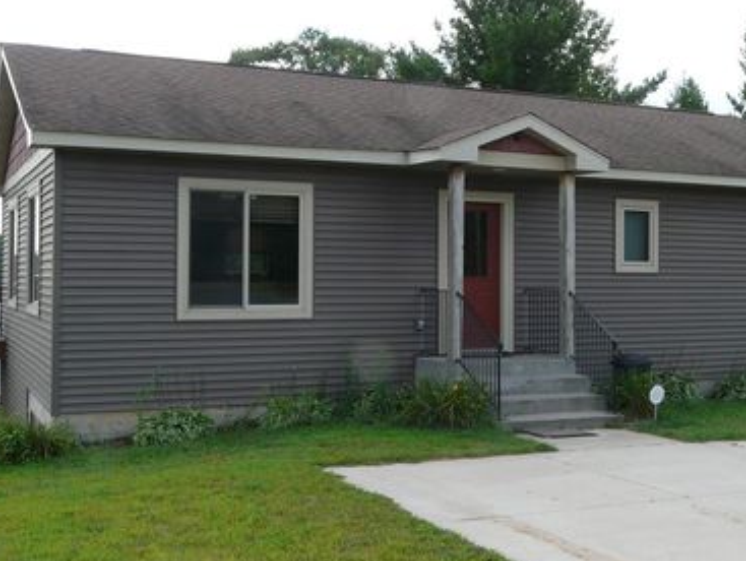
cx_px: 482
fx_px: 1057
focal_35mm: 49
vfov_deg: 29.7
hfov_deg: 38.5
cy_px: 243
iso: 100
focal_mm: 5.9
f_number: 5
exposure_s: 1/200
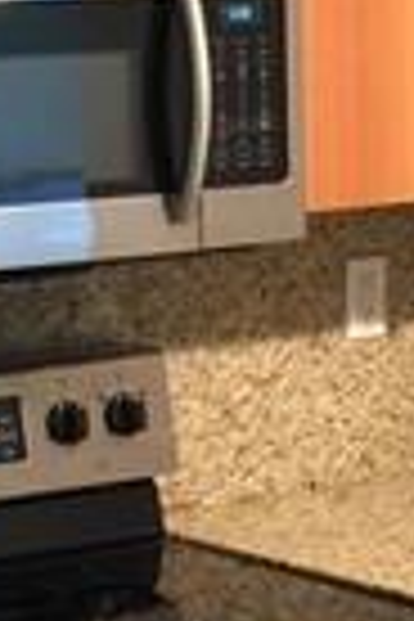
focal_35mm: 131
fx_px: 2260
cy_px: 320
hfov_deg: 9.9
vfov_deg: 15.6
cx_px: -346
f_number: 2.2
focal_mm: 4.15
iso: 100
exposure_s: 1/10
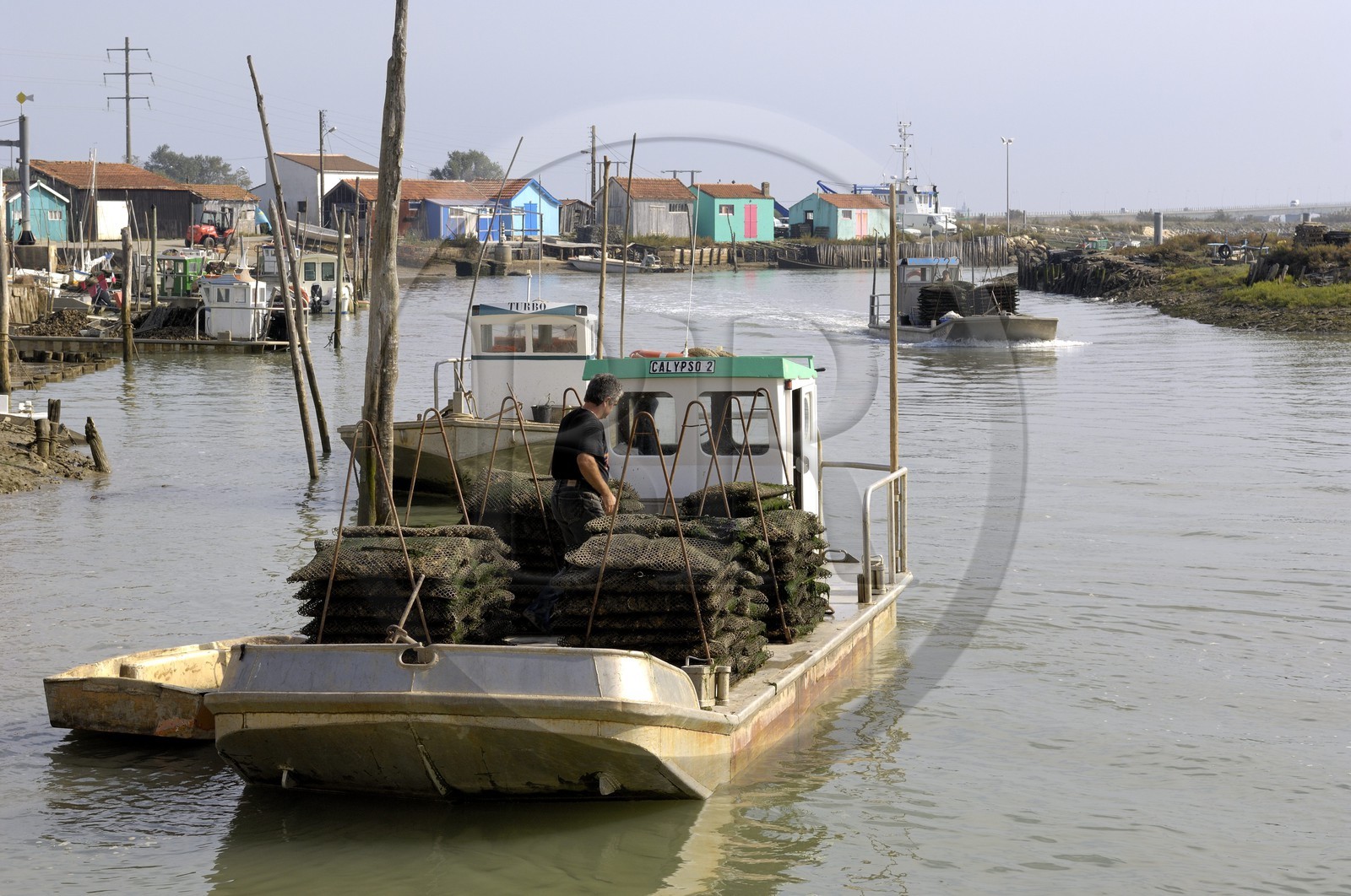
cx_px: 676
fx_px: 2811
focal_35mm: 75
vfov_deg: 18.1
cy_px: 448
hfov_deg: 27.0
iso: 100
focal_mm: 50
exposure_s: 1/160
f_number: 9.5
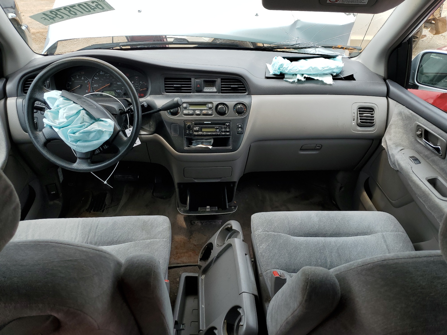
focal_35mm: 26
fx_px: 336
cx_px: 224
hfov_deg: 67.3
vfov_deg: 53.1
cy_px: 168
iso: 50
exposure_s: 1/1111
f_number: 1.5
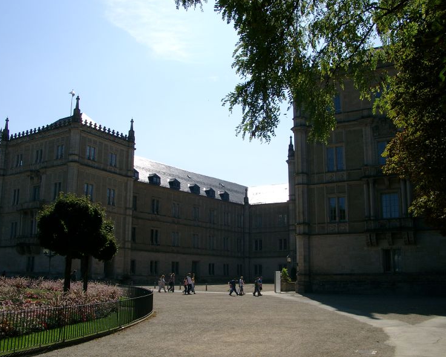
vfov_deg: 41.2
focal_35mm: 36
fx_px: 475
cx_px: 223
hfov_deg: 50.3
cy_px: 176
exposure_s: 1/1152
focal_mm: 7.13
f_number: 4
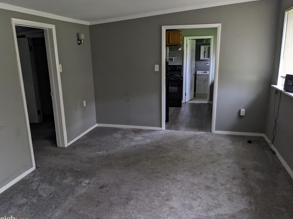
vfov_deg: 49.7
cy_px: 112
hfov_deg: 63.4
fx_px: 237
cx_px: 145
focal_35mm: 28
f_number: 1.73
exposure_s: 1/24
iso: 310
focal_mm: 4.38
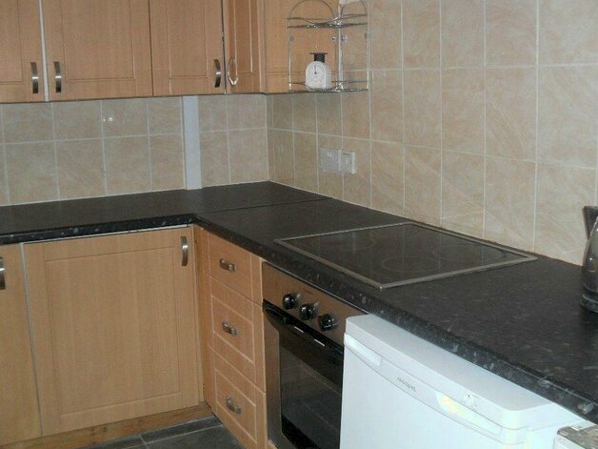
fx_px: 674
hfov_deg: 47.8
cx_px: 318
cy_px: 214
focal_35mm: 39
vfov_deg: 36.8
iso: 200
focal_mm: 6.3
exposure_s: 1/45
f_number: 3.2
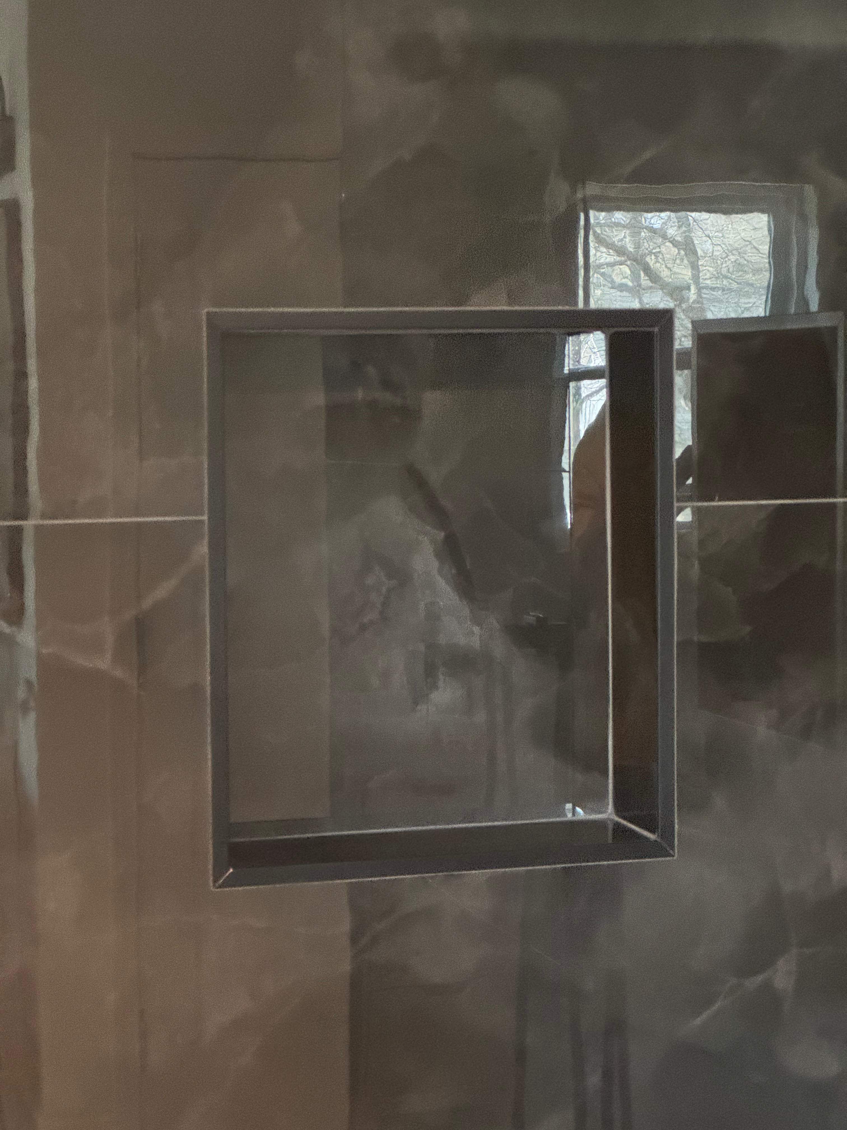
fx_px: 2512
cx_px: 424
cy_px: 565
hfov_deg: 19.1
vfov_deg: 25.3
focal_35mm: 77
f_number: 2.8
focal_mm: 9
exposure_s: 1/20
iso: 1600
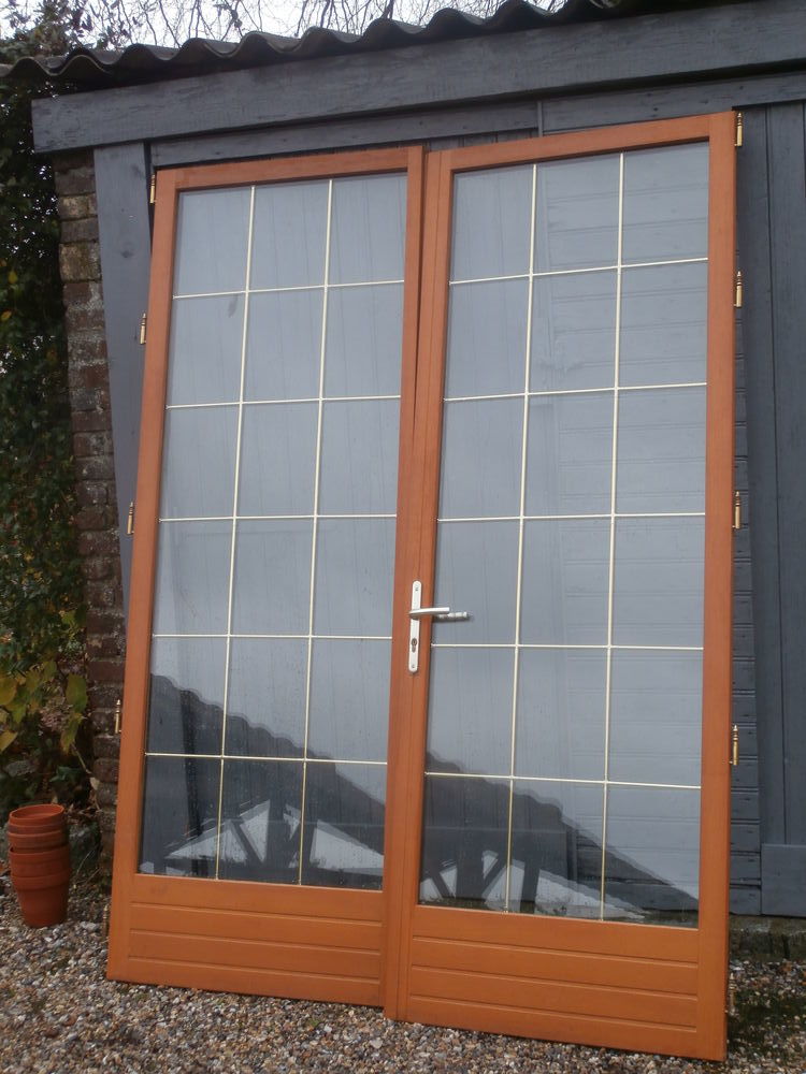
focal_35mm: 47
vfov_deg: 40.4
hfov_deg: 30.9
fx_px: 1459
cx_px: 403
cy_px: 537
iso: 100
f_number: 4.2
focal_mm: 8.29
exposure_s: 1/80
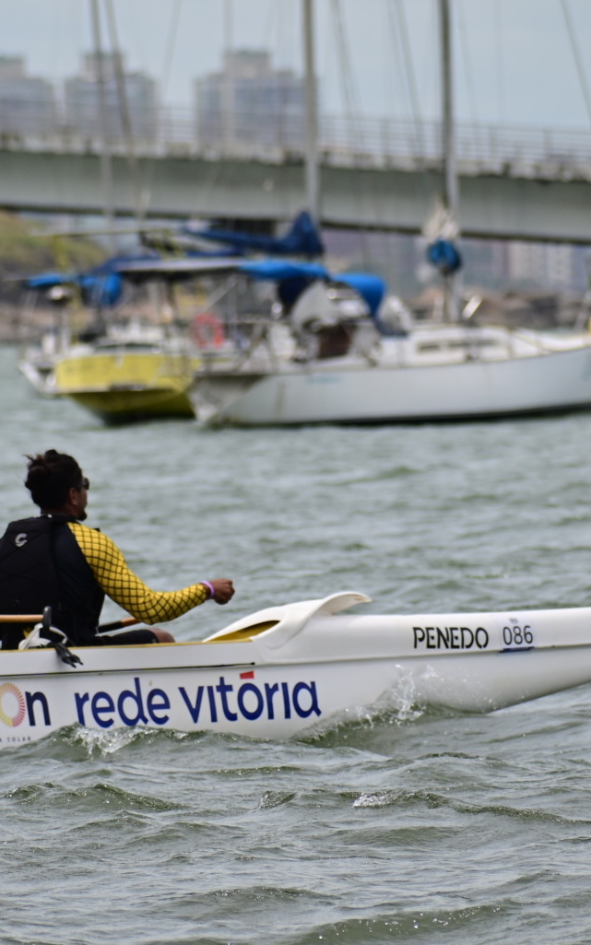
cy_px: 472
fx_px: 17723
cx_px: 149
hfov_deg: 1.9
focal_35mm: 688
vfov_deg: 3.1
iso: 320
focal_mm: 300
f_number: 9
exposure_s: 1/1250
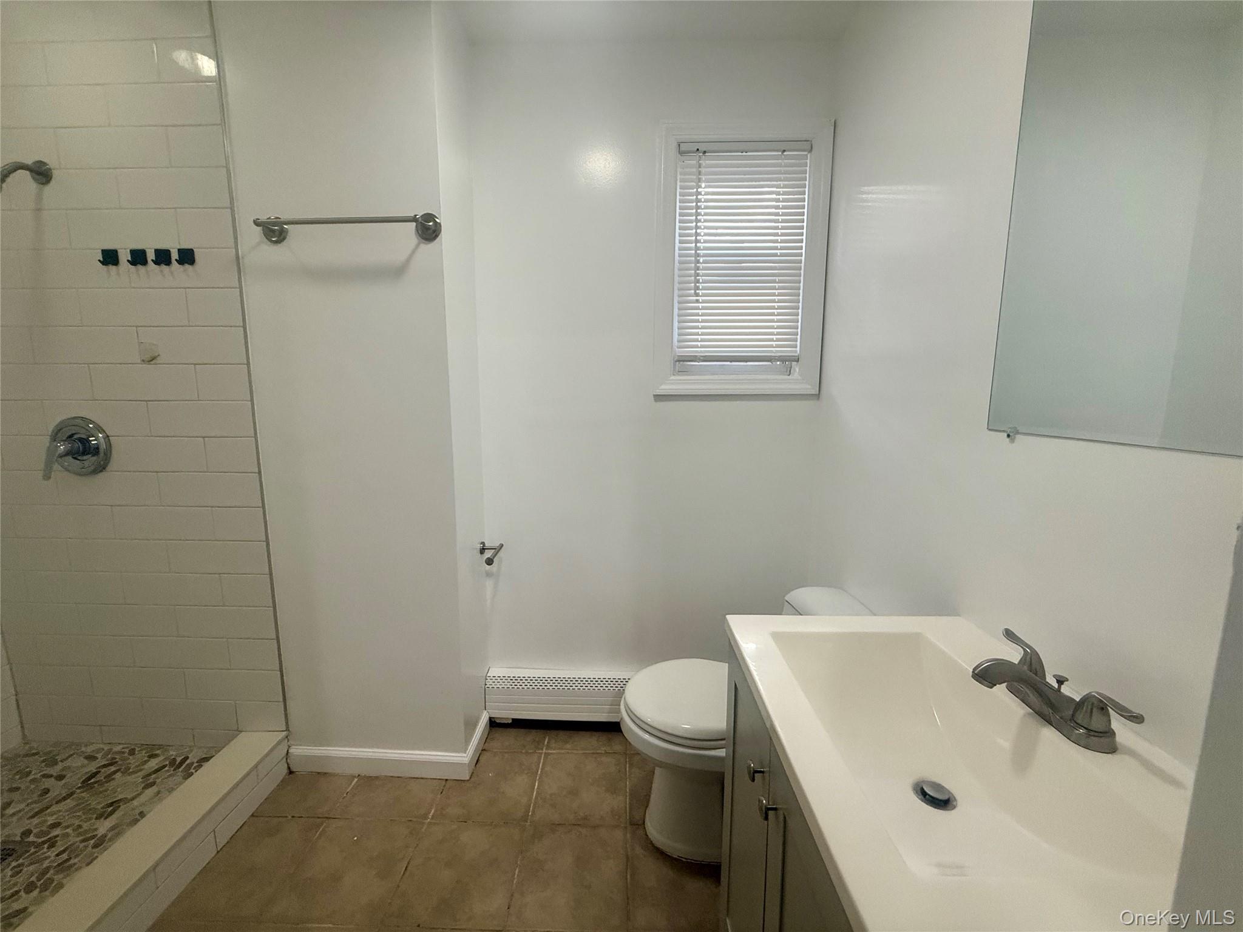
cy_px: 466
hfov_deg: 102.1
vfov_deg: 85.7
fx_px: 503
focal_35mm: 14
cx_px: 622
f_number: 2.2
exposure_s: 1/120
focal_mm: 2.22
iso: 250
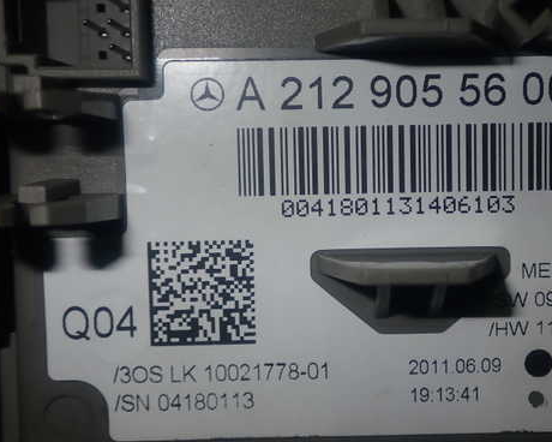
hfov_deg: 33.4
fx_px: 915
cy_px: 232
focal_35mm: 56
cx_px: 346
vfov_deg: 27.1
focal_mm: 7.84
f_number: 9
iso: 200
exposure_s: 1/40
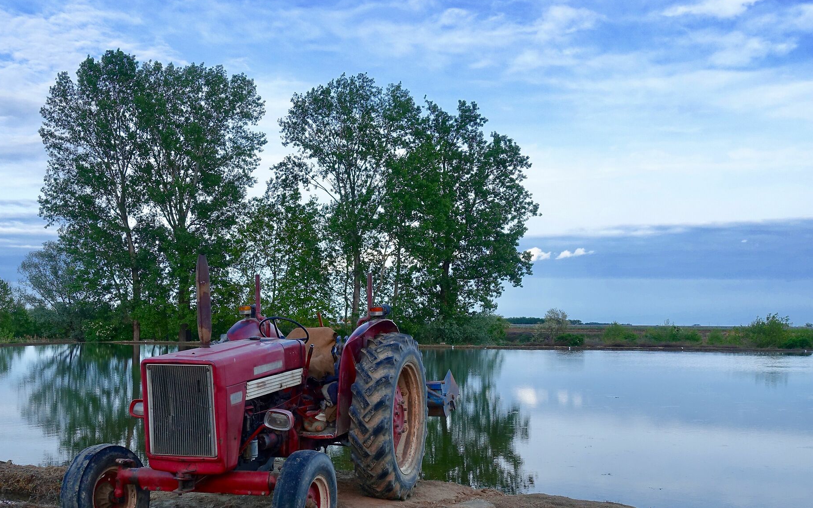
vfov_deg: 29.0
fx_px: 975
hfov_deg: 45.0
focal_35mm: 44
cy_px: 343
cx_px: 324
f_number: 5.6
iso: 125
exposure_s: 1/200
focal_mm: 12.2
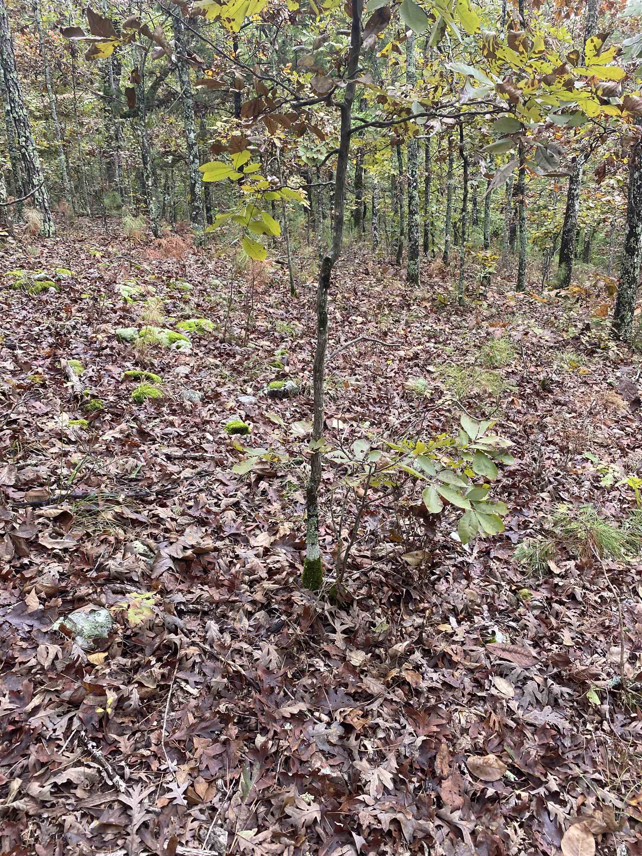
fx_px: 643
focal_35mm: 26
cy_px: 428
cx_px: 321
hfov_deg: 53.1
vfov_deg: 67.3
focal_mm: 4.25
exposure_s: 1/121
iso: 64
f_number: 1.8
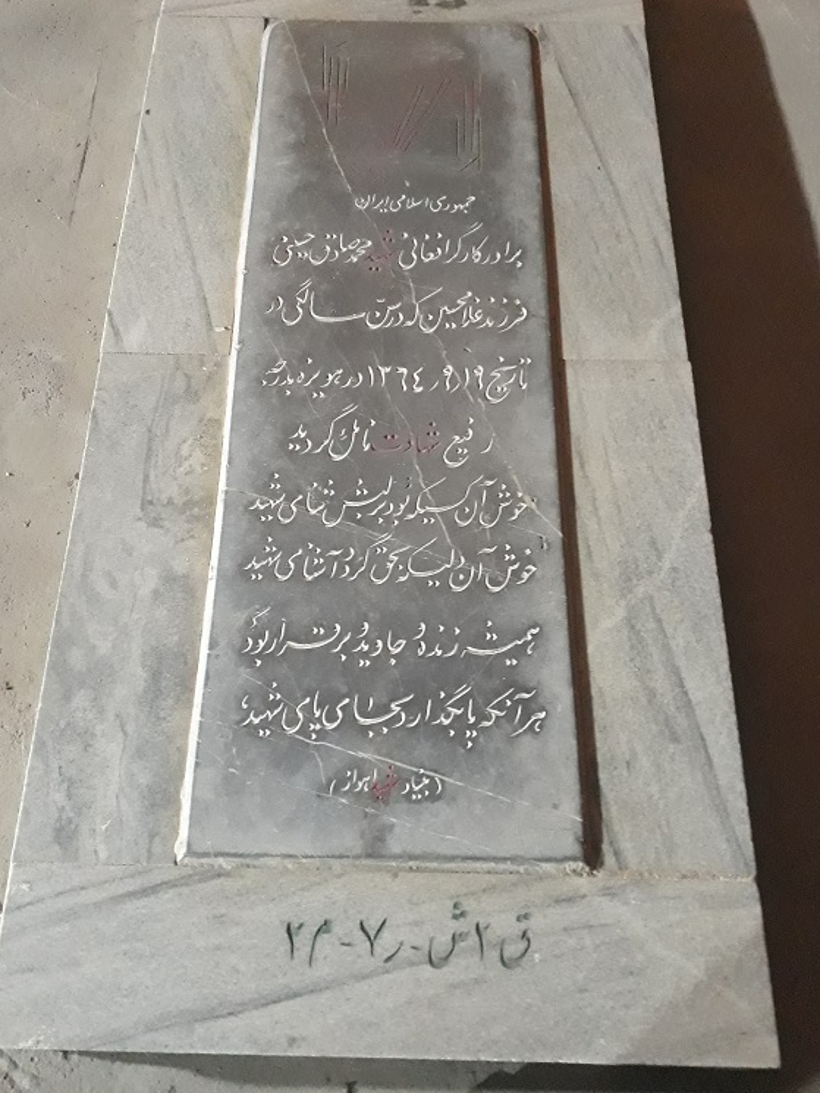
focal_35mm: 29
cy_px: 530
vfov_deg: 61.6
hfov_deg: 48.2
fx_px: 916
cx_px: 399
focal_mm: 3.6
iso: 800
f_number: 1.9
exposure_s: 1/17
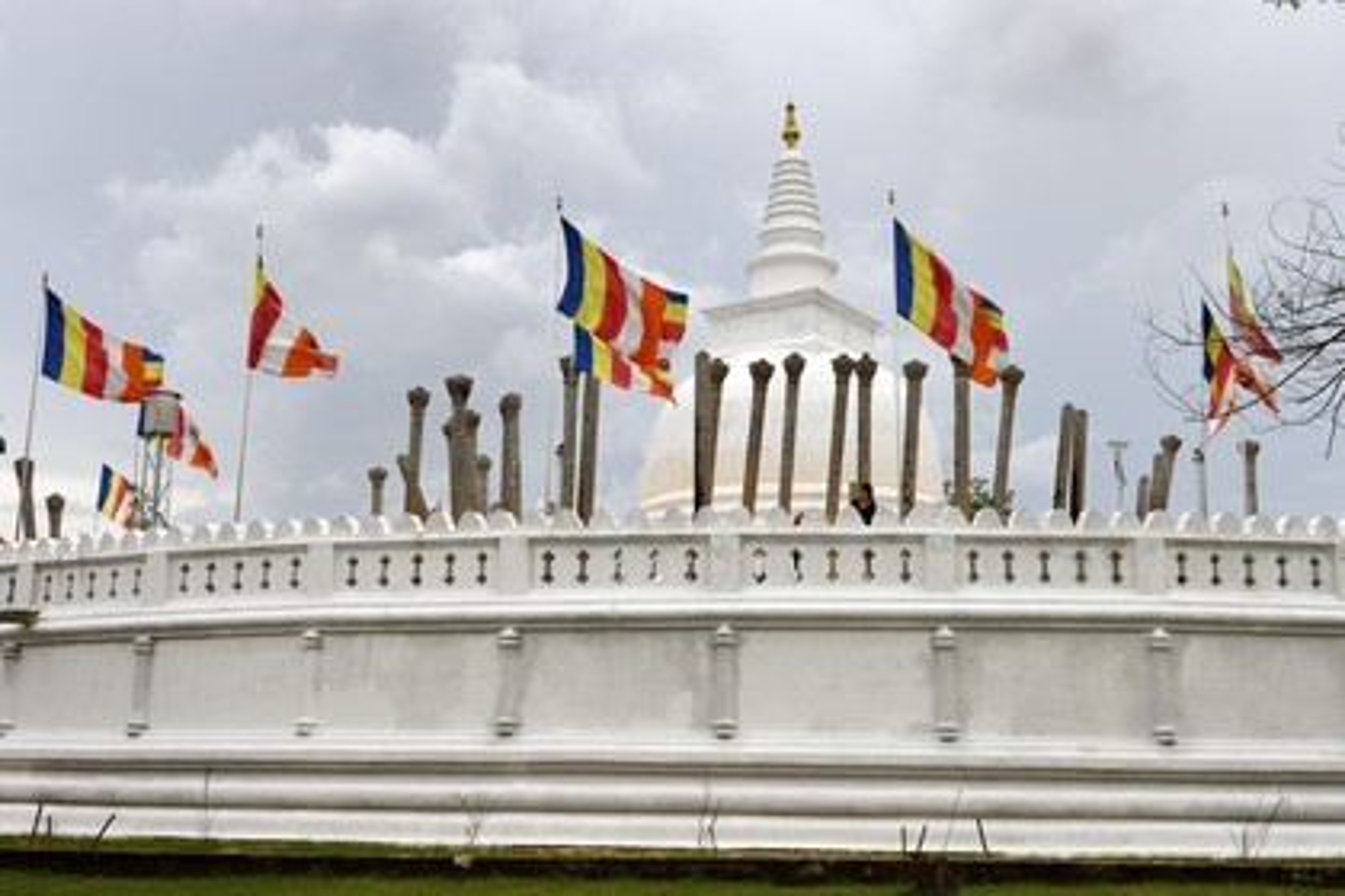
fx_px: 1345
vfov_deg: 36.9
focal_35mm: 36
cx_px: 672
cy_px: 448
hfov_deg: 53.1
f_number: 13
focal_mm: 36
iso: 800
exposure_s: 1/320
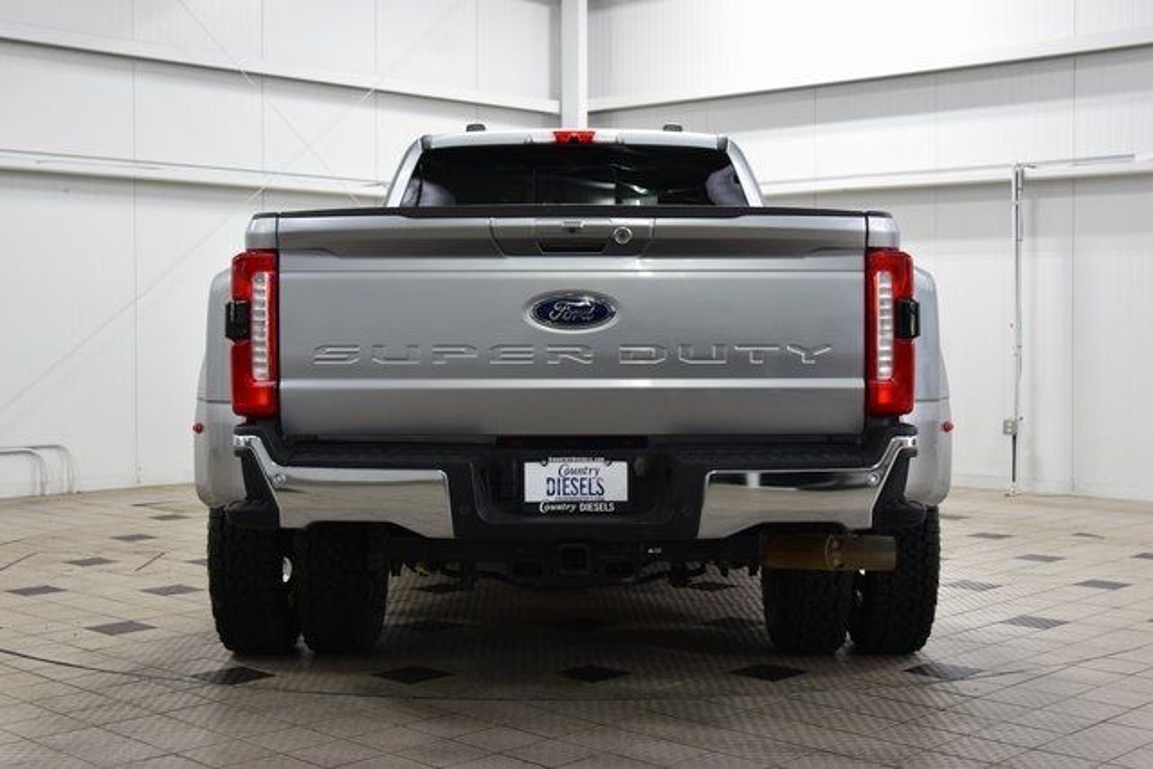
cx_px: 576
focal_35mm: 51
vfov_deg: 26.5
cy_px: 384
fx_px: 1634
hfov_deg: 38.9
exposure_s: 1/60
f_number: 5.6
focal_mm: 34
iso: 1600
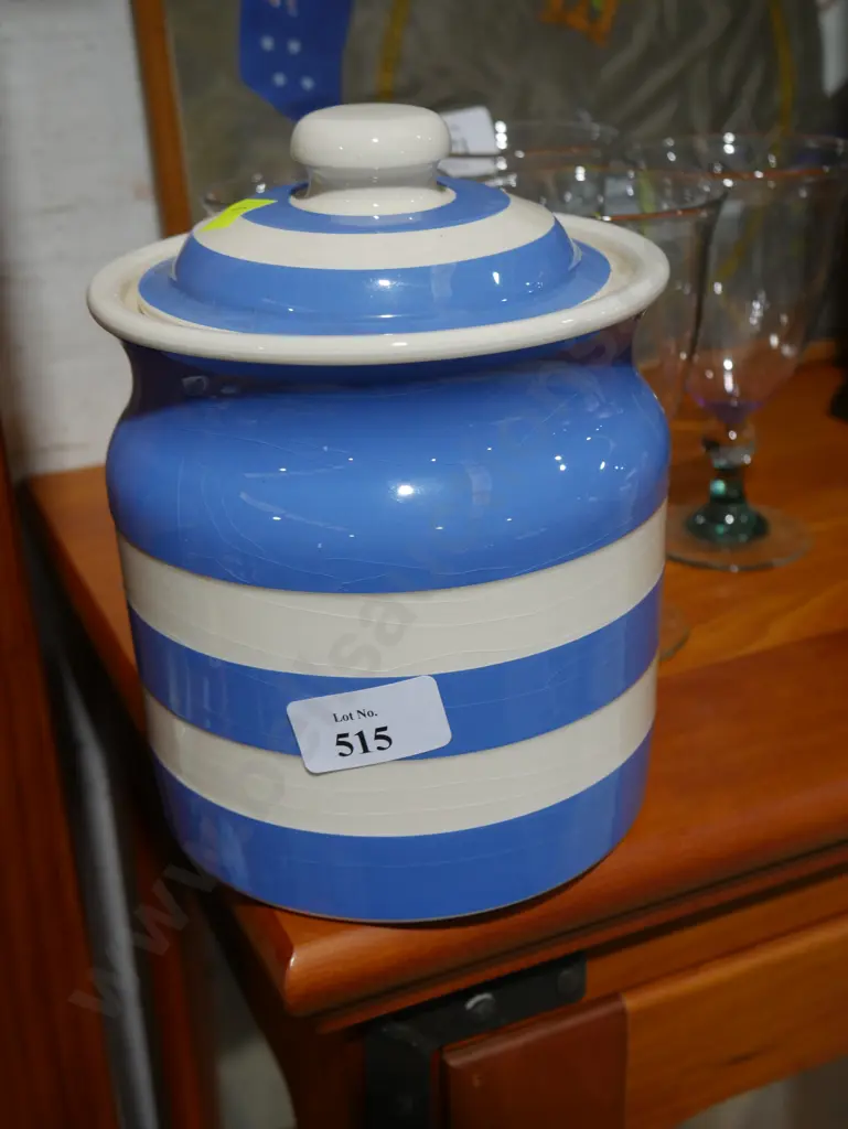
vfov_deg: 42.9
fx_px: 1436
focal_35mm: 44
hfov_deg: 32.9
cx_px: 424
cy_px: 564
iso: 320
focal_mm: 22
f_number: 4.7
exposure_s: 1/60
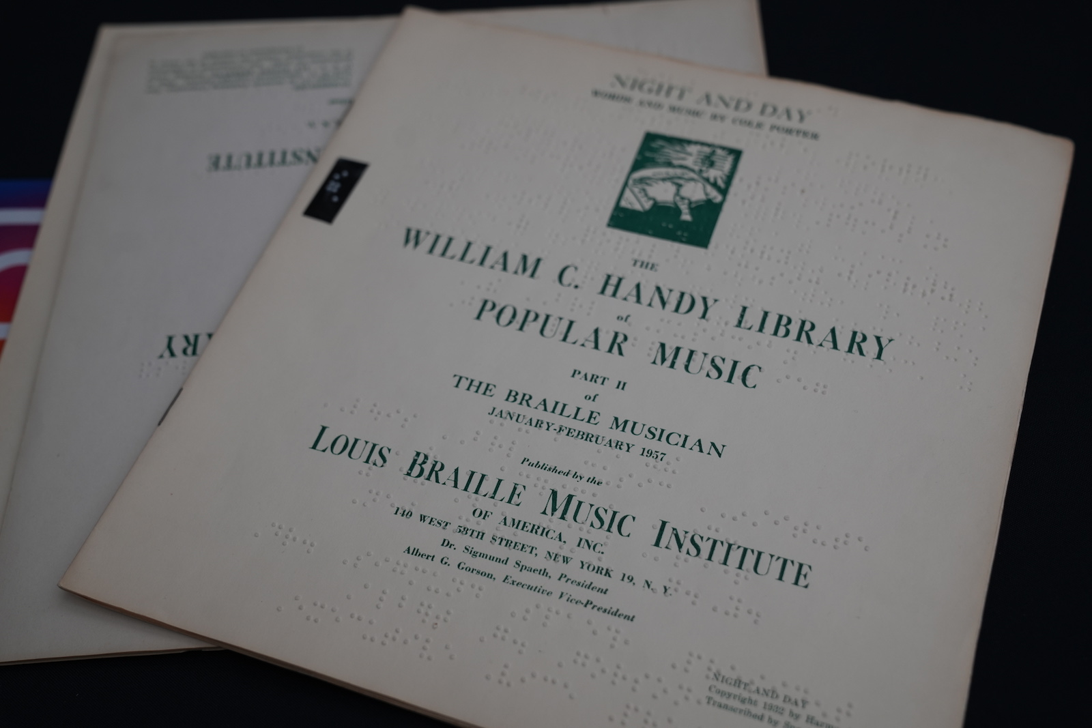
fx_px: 1304
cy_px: 364
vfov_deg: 31.2
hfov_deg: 45.4
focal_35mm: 43
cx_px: 546
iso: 500
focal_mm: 43
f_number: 4
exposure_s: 1/160
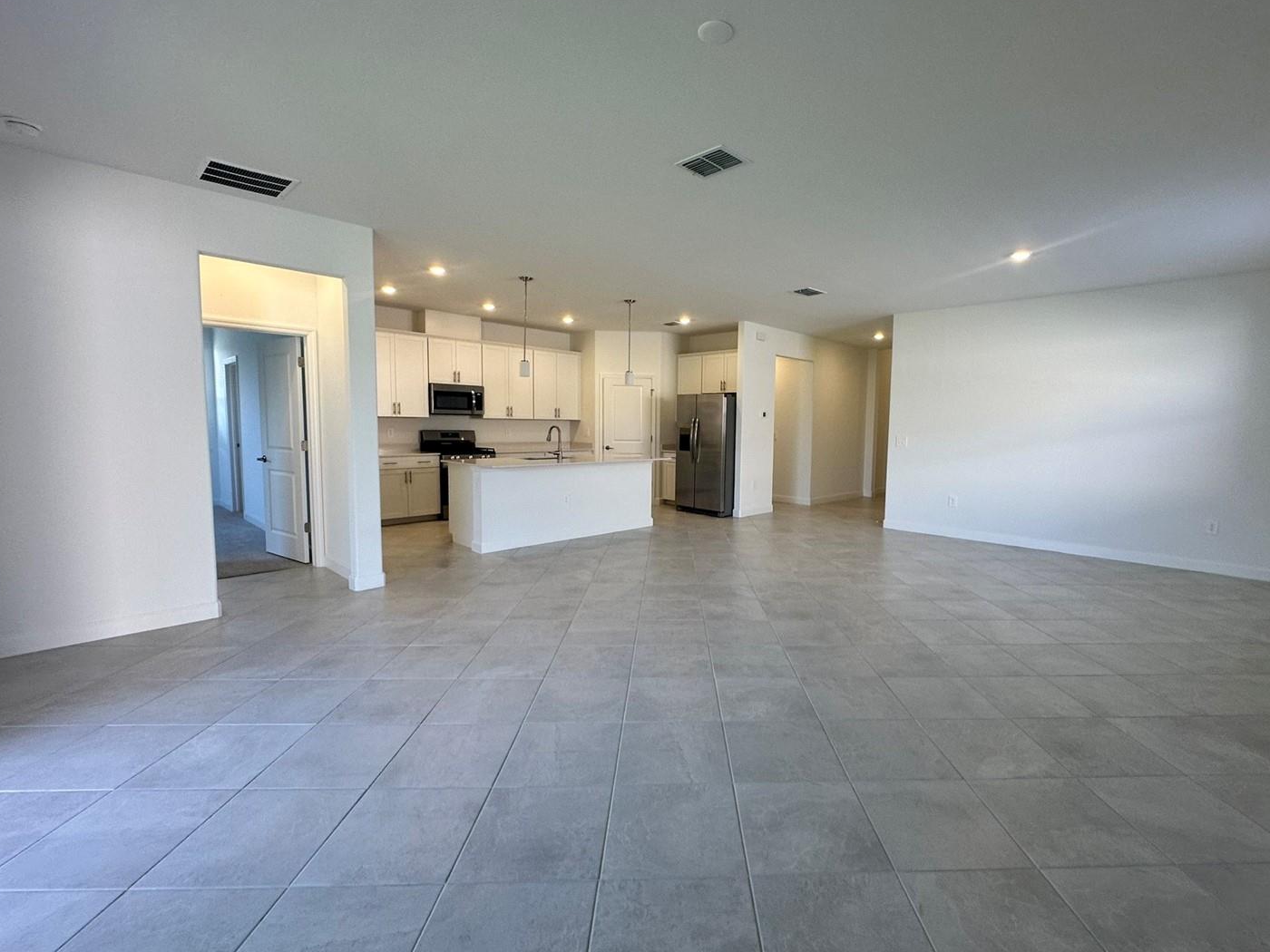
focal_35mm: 16
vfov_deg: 78.1
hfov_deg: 94.2
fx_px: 587
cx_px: 697
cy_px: 473
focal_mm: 2.22
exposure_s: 1/120
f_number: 2.2
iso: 100
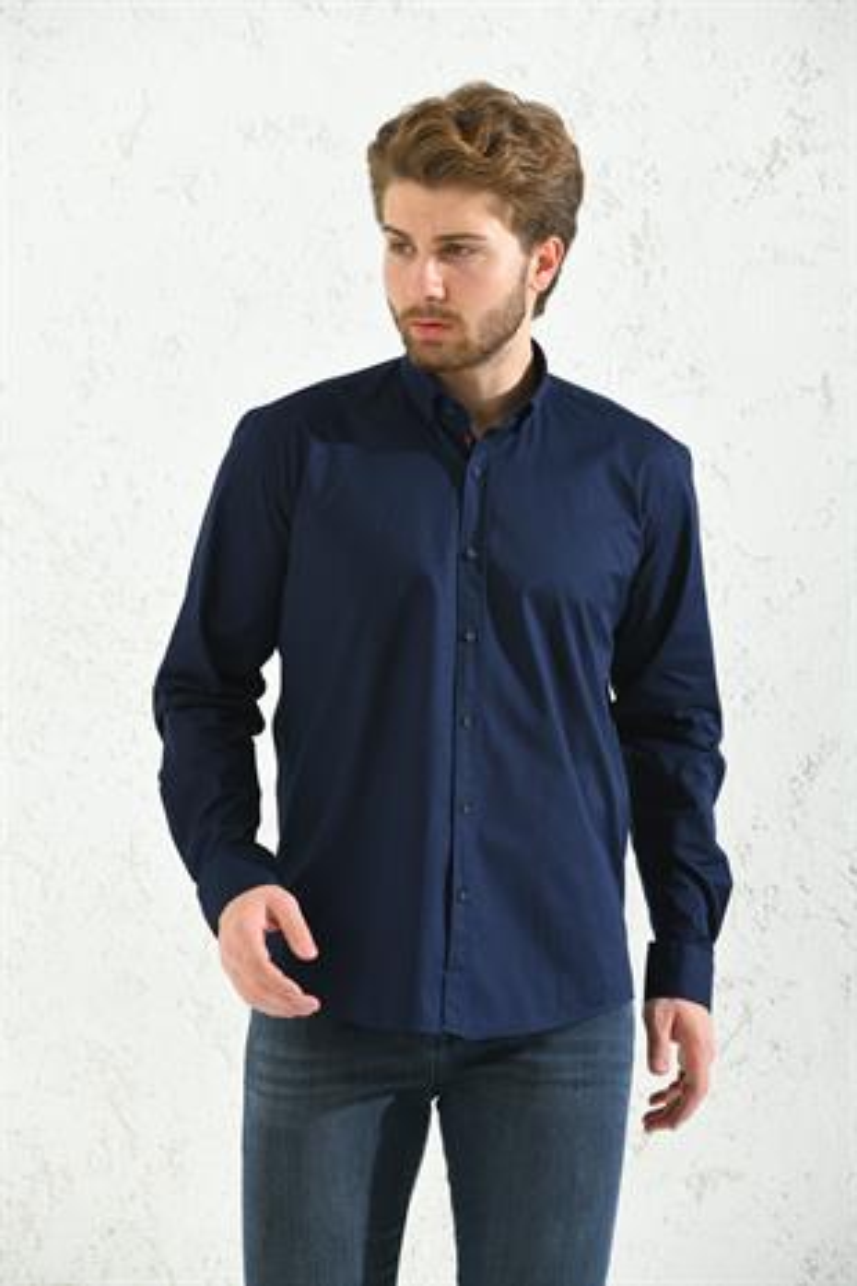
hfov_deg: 9.8
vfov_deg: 14.7
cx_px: 428
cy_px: 643
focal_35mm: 140
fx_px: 4999
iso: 125
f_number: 6.3
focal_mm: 140
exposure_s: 1/160
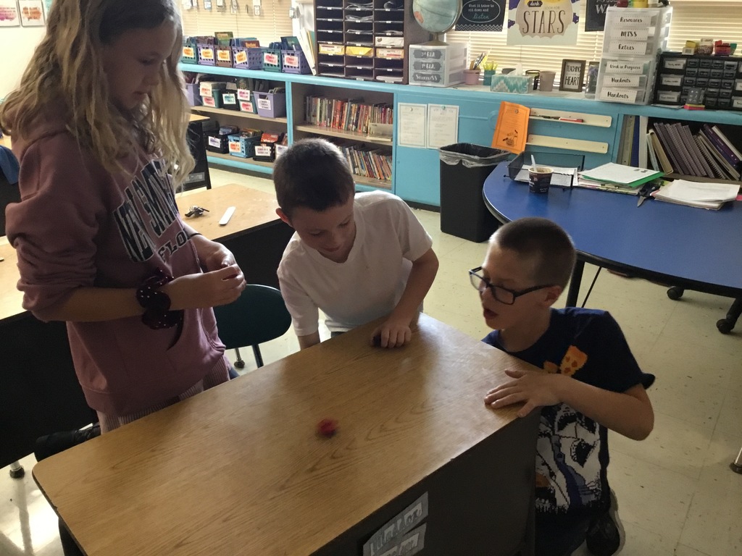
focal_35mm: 31
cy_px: 278
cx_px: 371
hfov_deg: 58.4
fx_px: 664
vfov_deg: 45.4
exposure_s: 1/24
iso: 200
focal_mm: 3.3
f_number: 2.4
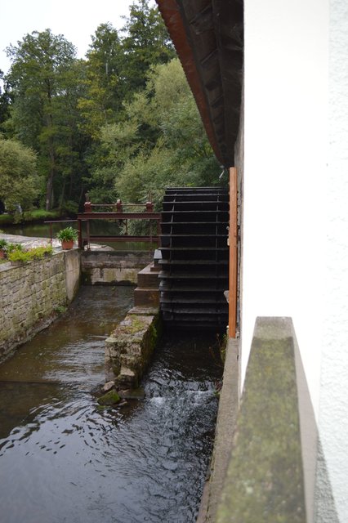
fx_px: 523
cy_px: 262
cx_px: 174
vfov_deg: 53.2
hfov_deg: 36.8
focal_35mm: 36
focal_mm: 24
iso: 400
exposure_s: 1/80
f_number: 4
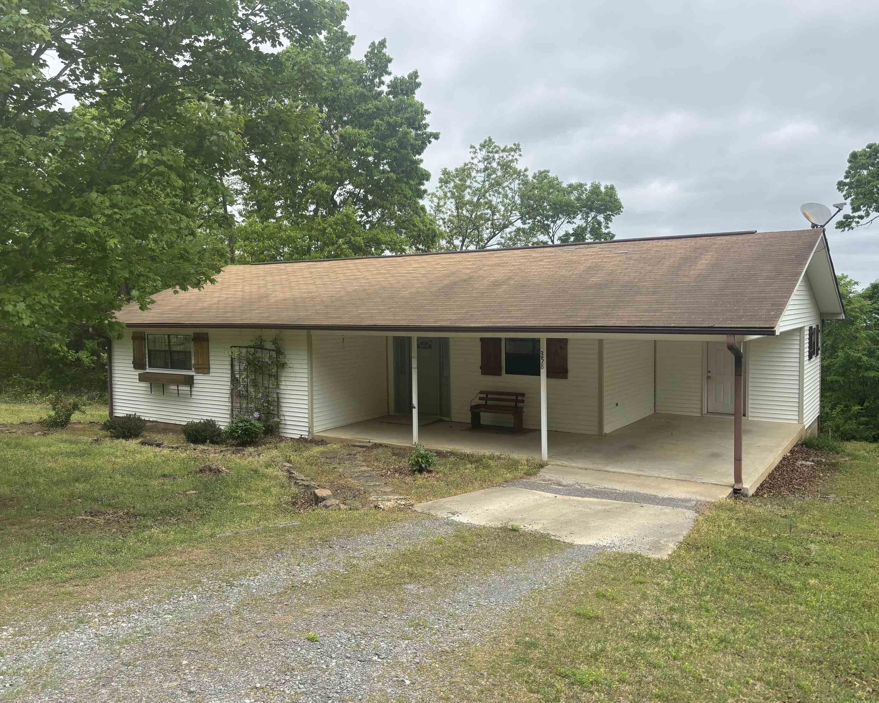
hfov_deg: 62.1
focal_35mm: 28
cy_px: 343
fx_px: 728
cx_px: 401
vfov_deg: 51.5
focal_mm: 5.96
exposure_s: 1/887
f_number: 1.6
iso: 50
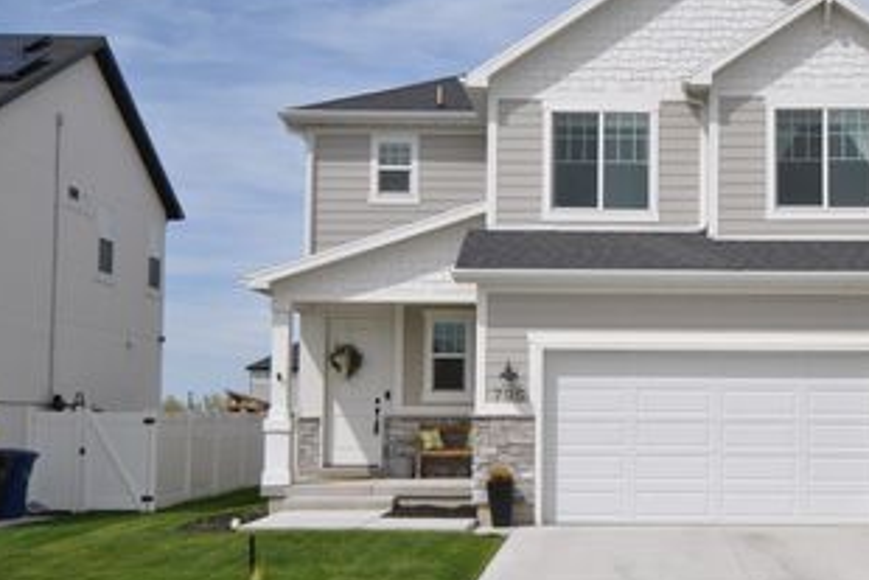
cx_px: 642
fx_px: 1401
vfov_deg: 23.4
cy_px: 347
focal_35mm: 58
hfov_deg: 33.8
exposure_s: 1/320
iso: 100
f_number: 9
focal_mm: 24
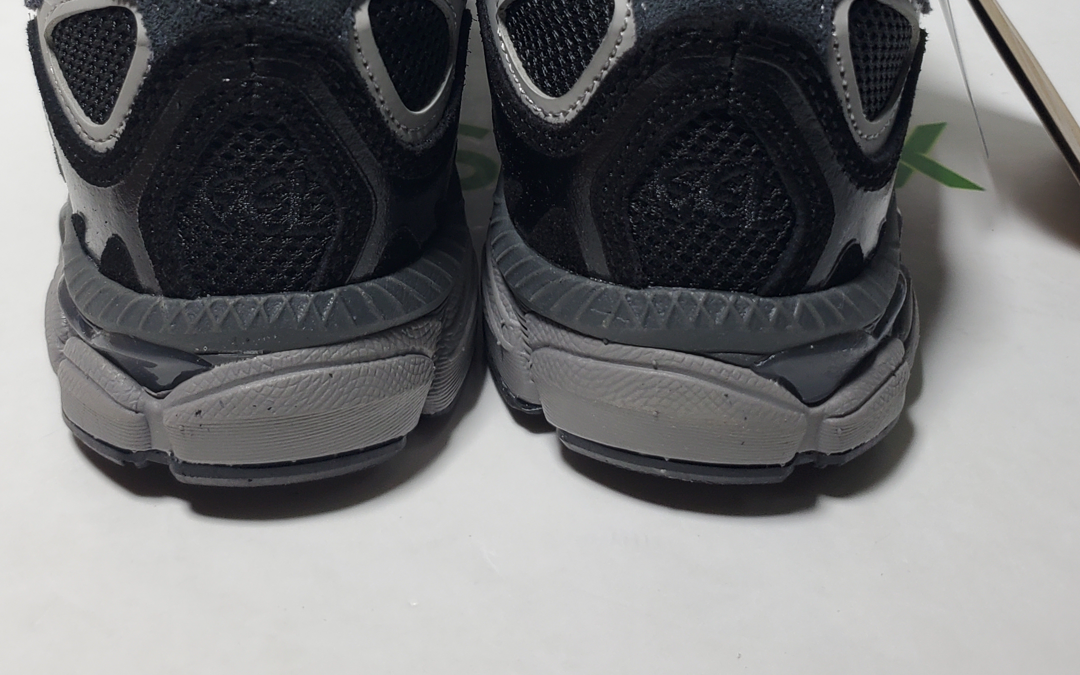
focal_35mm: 48
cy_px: 0
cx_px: 487
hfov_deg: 41.8
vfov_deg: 25.5
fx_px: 1413
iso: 50
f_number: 1.5
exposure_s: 1/395
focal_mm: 4.3
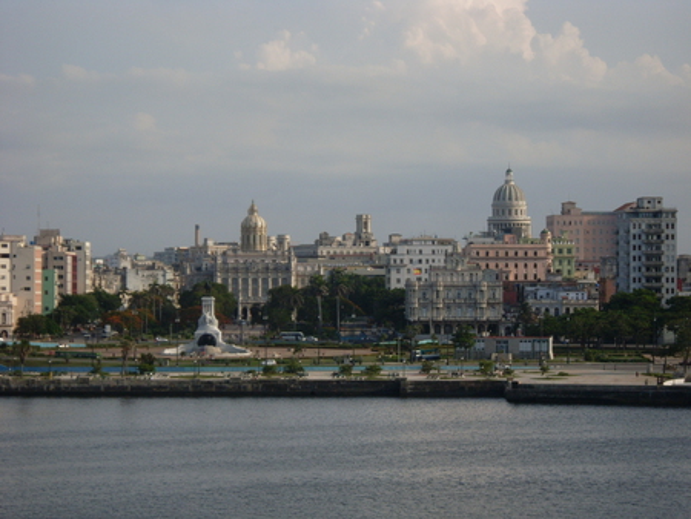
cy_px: 260
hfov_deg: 17.3
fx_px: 2277
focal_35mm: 114
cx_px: 346
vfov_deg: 13.0
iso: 80
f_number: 5.6
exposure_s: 1/500
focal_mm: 18.9
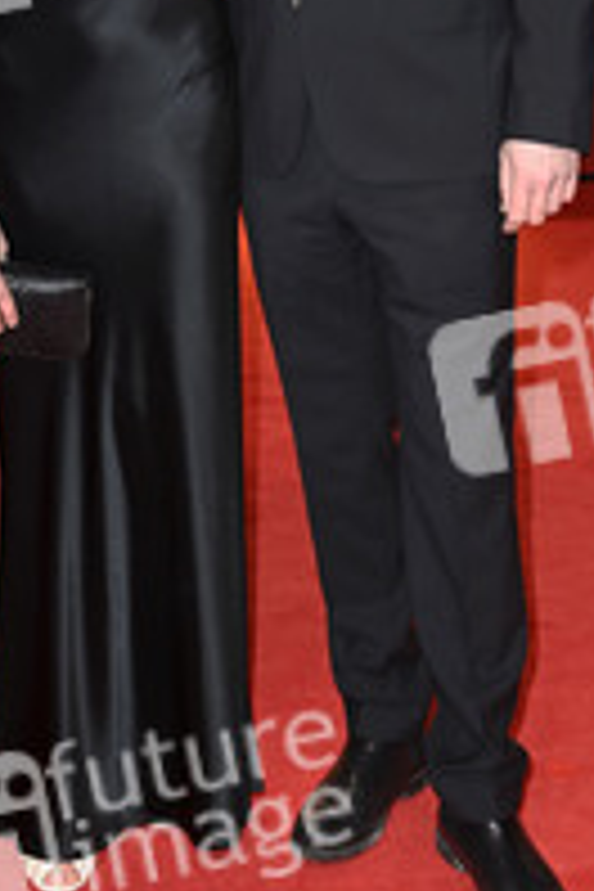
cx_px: 252
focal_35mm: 89
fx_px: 2203
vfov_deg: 22.5
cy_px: 144
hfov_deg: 15.4
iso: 640
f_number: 5.6
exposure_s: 1/160
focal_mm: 44
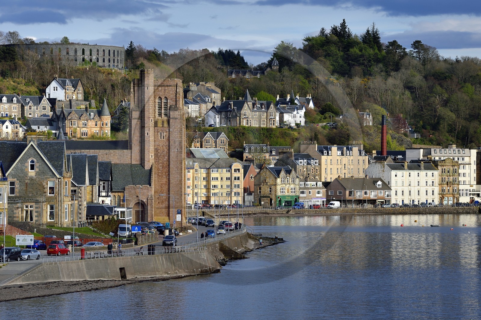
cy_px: 160
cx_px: 240
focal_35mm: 200
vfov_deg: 6.9
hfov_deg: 10.3
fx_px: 2670
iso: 200
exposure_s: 1/320
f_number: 10
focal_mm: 200
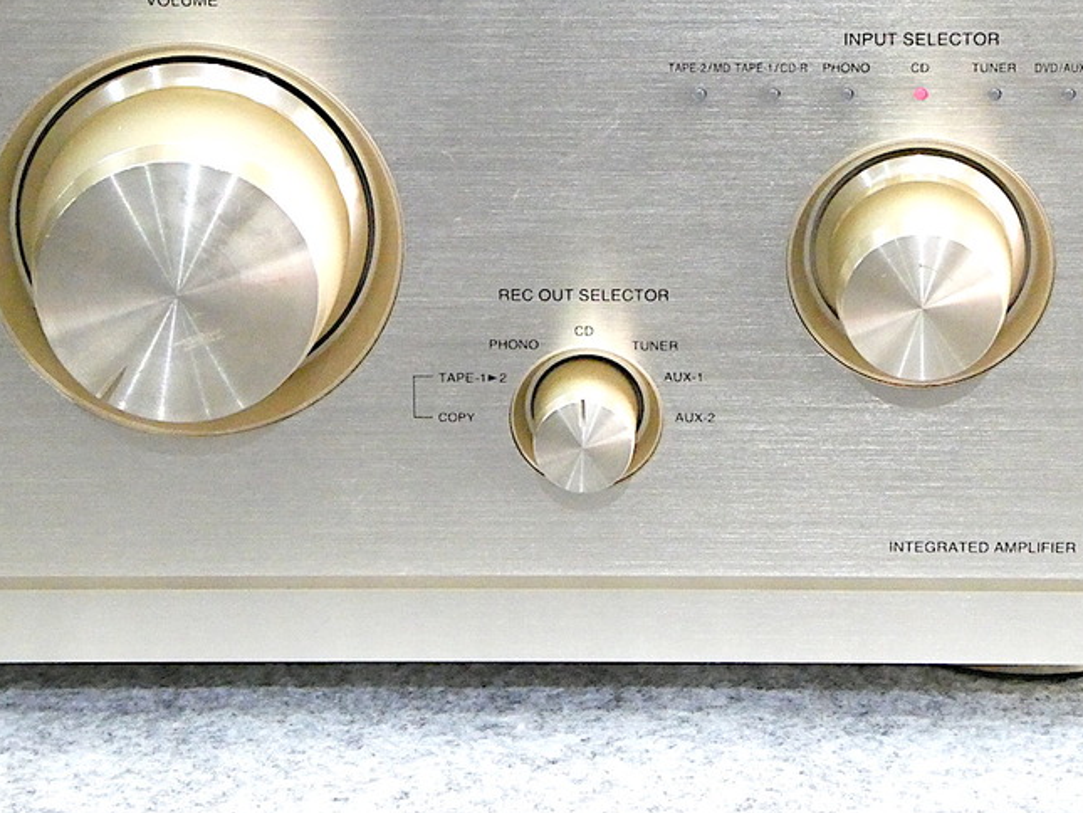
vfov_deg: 7.4
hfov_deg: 9.8
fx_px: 6290
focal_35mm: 201
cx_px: 561
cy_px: 225
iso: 1600
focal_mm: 24.2
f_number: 5.3
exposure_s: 1/60
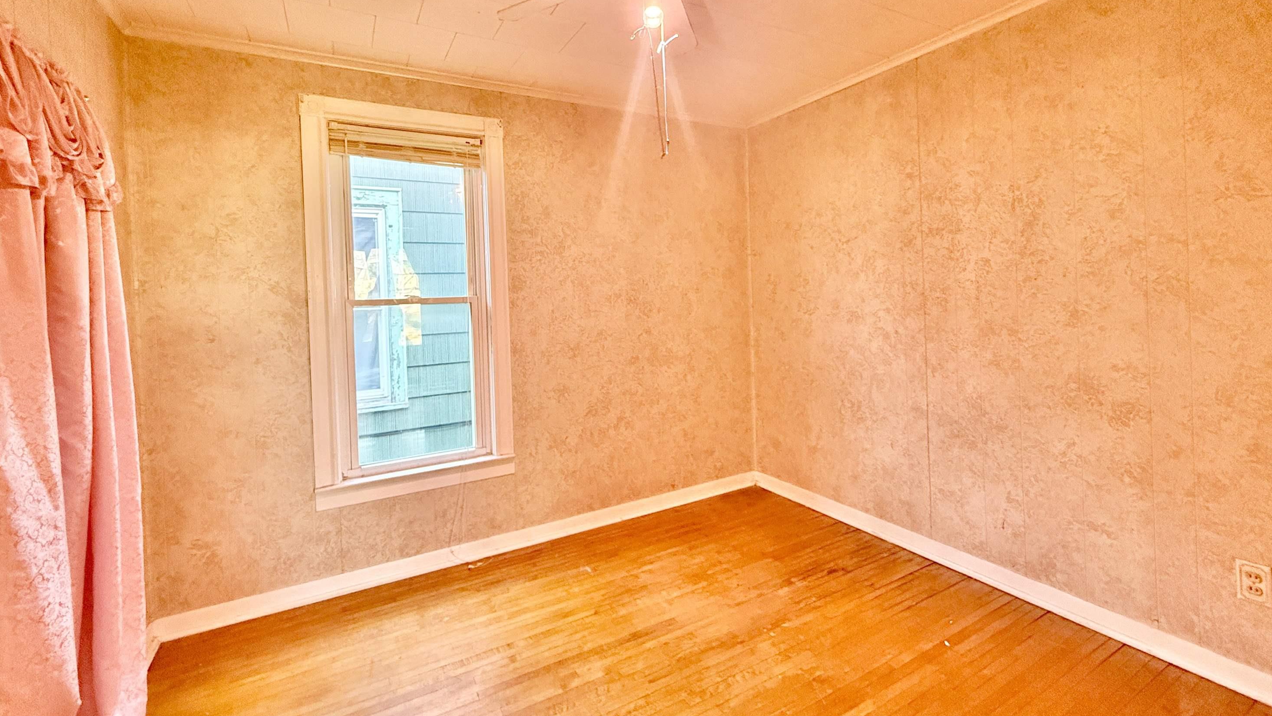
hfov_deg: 99.4
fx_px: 540
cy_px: 302
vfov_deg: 66.7
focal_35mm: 16
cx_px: 639
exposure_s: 1/120
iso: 640
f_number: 2.2
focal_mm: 2.22
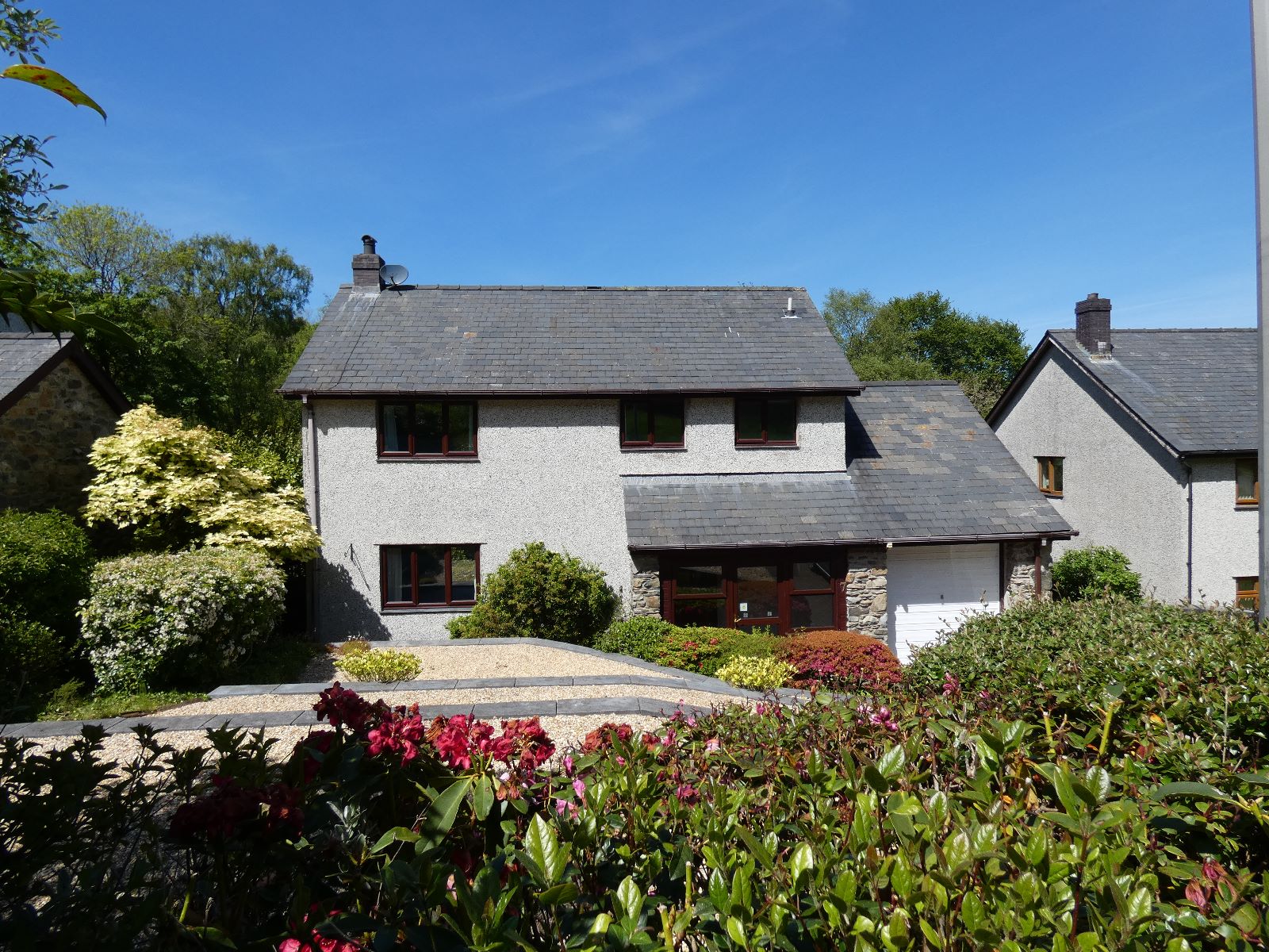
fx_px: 733
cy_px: 476
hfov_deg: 81.7
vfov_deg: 66.0
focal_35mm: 20
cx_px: 634
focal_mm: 3.6
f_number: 3.5
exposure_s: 1/1000
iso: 80
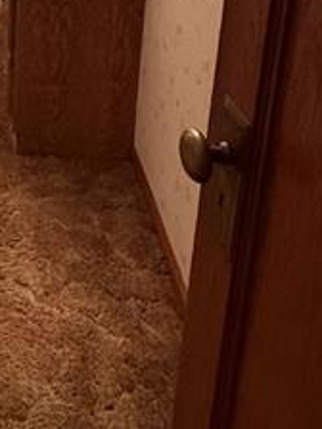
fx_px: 595
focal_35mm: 48
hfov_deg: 26.7
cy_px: -90
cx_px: -69
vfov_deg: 32.5
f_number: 2.2
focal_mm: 2.22
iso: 400
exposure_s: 1/60
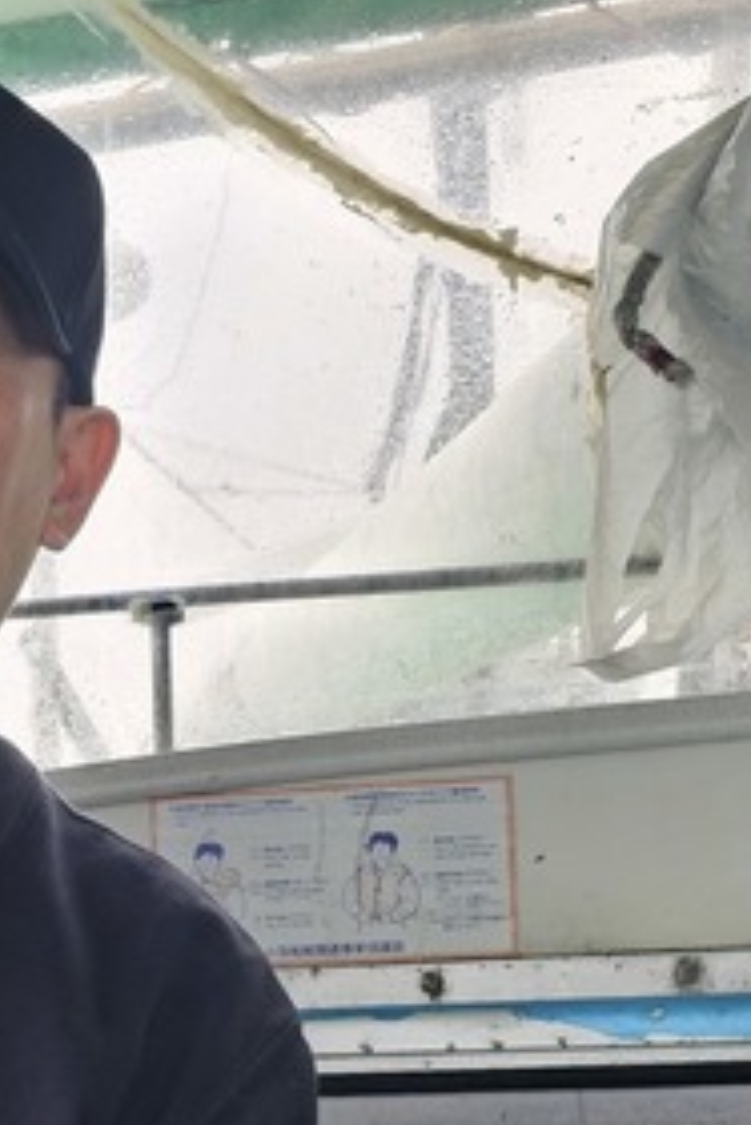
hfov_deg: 17.3
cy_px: 1049
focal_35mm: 73
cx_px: -285
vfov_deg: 26.6
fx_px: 2281
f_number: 1.7
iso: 12
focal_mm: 6.3
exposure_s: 1/100
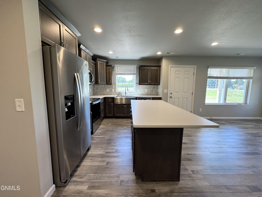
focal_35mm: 14
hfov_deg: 102.1
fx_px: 106
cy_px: 98
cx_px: 131
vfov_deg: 85.7
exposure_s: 1/120
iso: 160
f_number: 2.2
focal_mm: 2.22
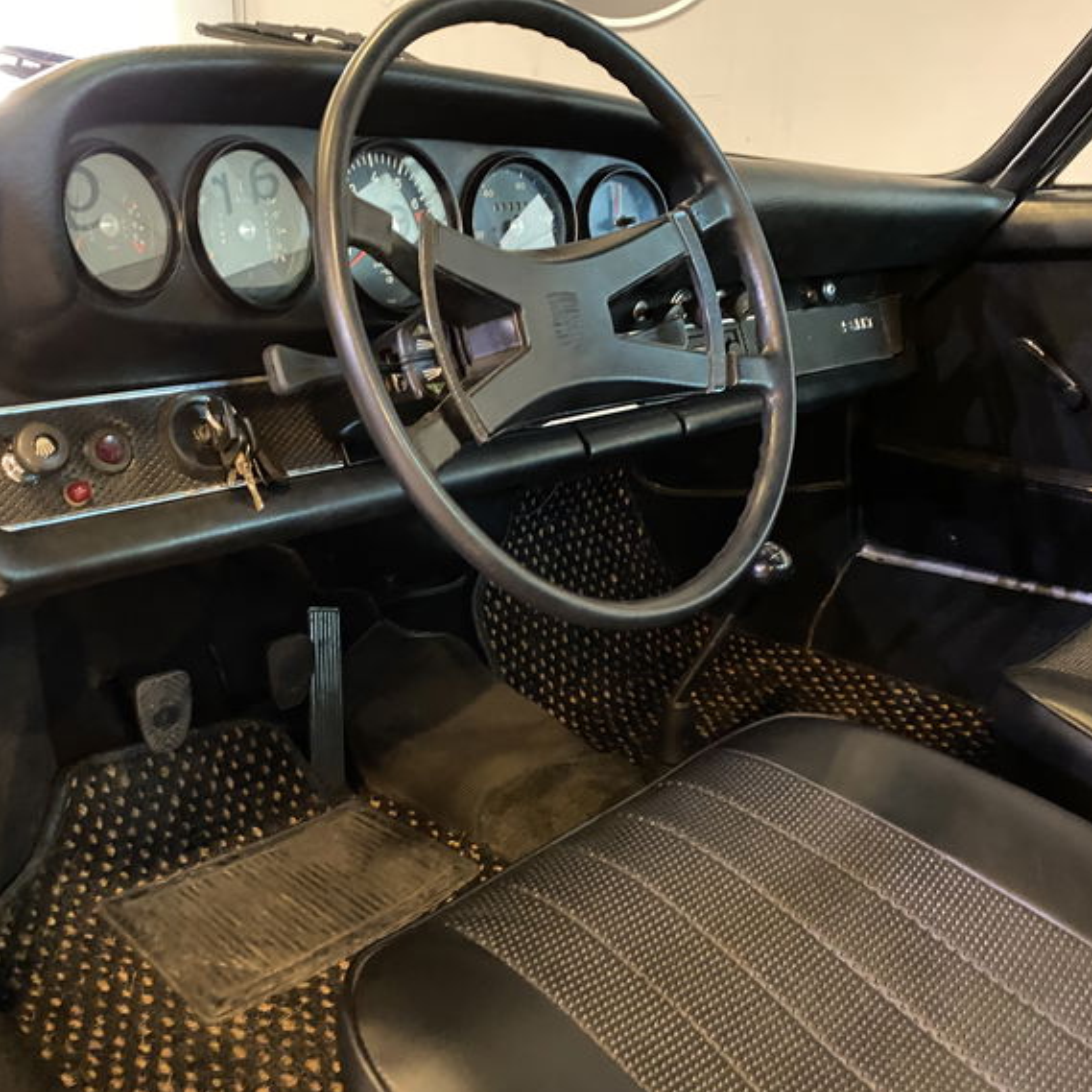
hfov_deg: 52.5
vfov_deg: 52.5
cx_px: 507
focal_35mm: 31
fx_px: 1106
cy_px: 551
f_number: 1.8
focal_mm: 4.25
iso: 800
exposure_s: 1/25
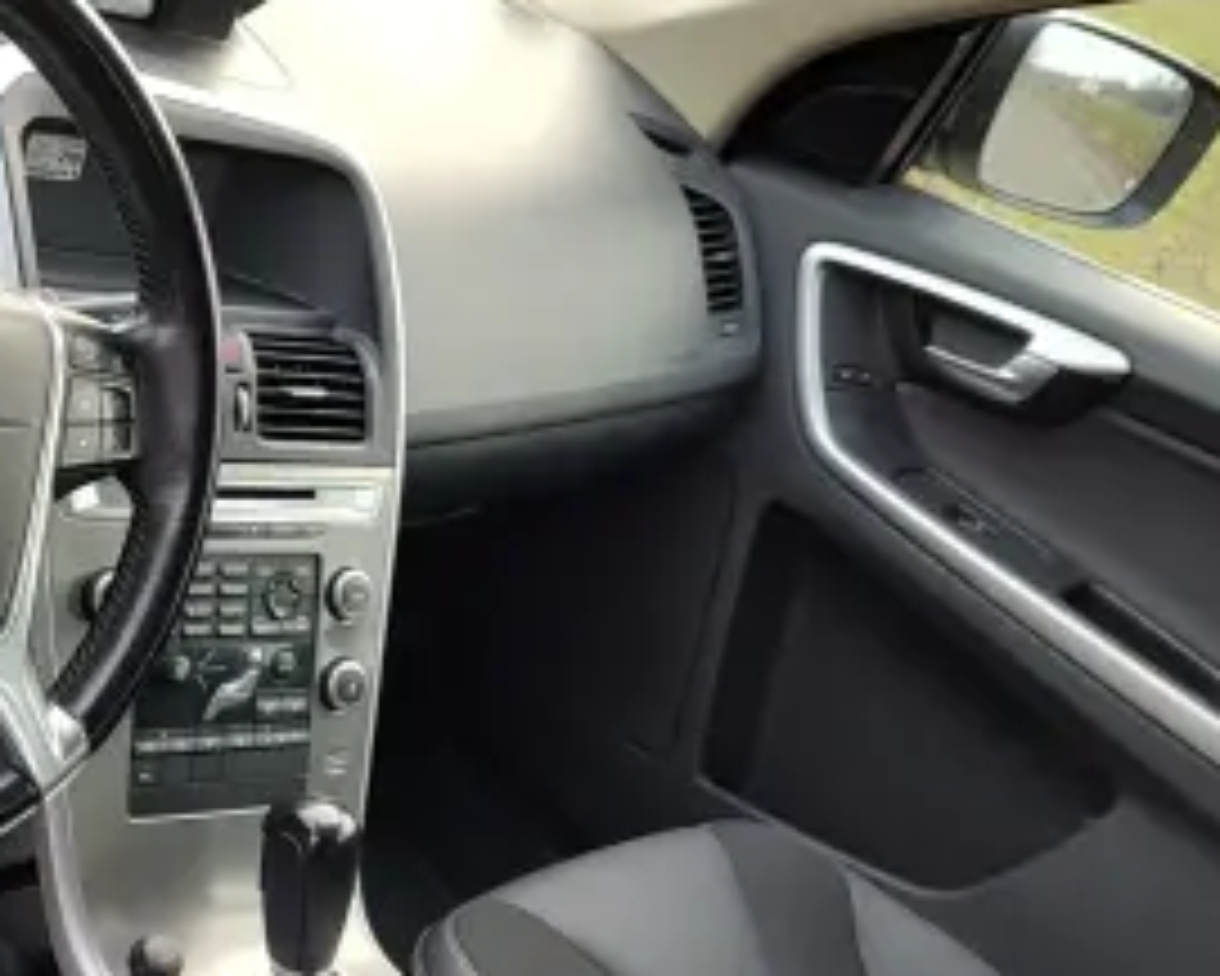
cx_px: 59
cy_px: 684
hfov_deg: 33.0
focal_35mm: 53
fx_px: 1914
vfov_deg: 28.4
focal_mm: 5.56
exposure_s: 1/101
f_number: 1.8
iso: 100
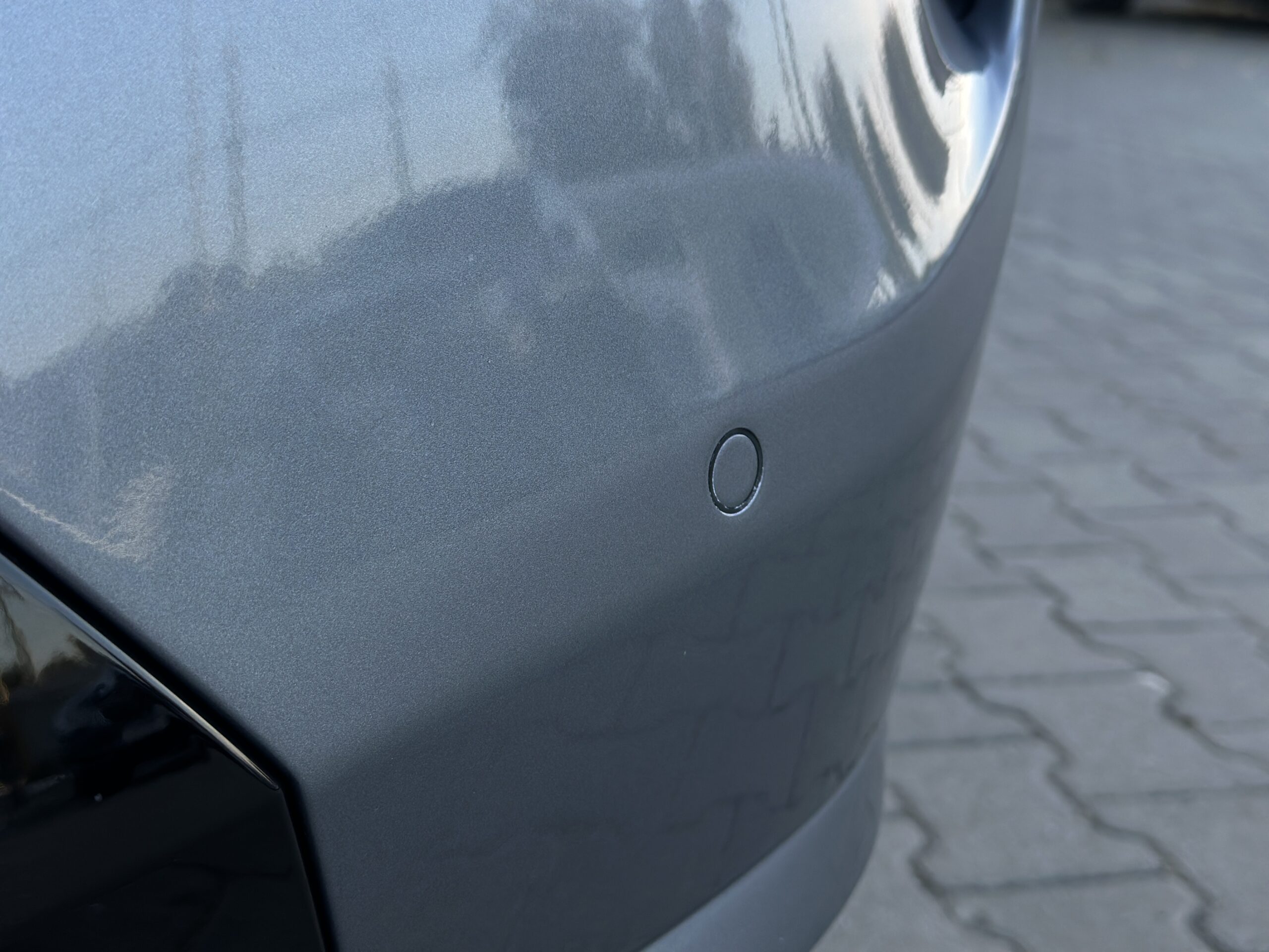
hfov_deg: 39.7
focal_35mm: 48
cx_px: 634
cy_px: 476
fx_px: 1760
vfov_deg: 30.3
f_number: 1.78
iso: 80
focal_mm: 6.86
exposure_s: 1/672
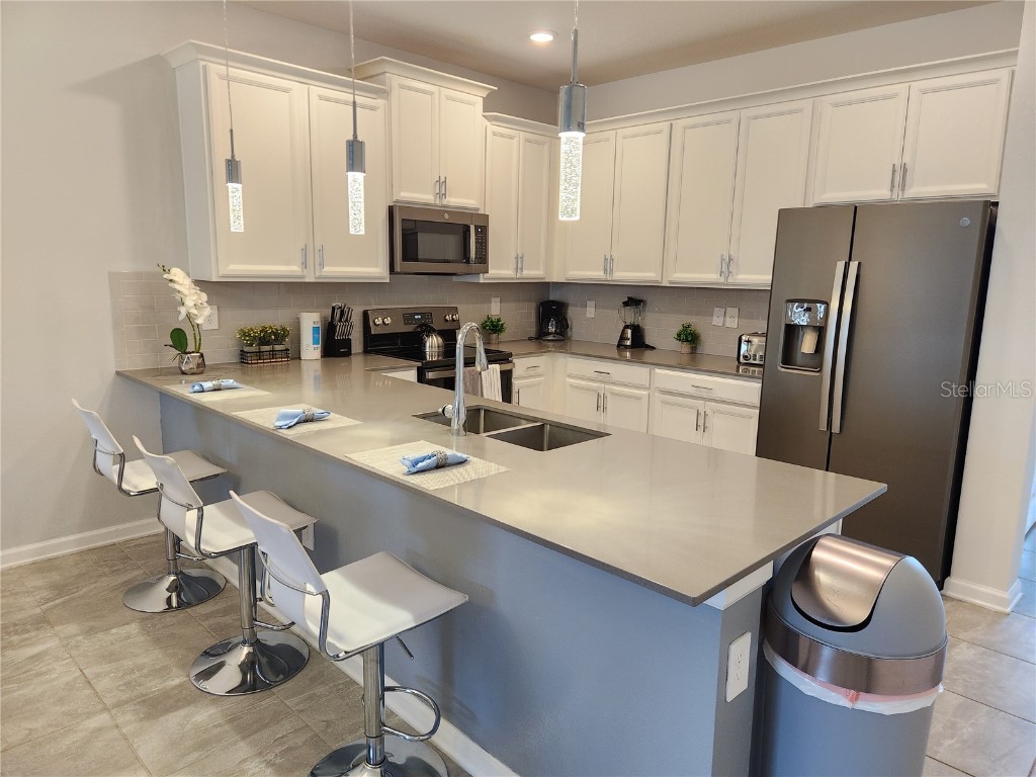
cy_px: 388
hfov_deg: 73.9
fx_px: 688
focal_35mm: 23
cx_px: 518
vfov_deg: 58.9
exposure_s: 1/120
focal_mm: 5.4
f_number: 1.8
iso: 250
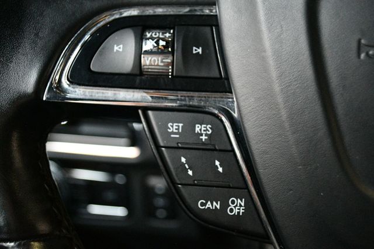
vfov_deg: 29.8
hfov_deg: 43.6
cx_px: 187
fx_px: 467
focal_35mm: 45
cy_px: 124
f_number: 4.5
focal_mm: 30
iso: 6400
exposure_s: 1/60
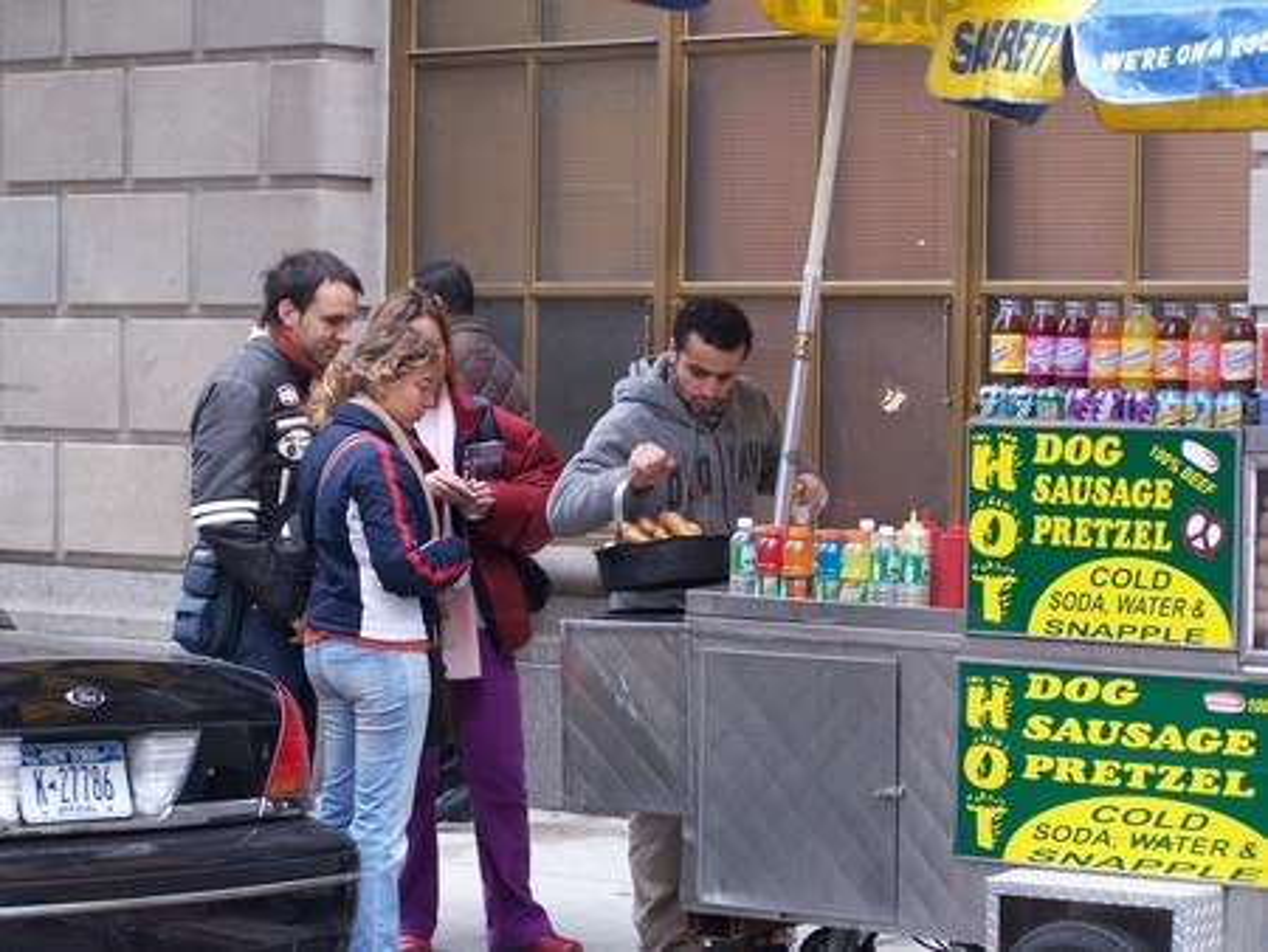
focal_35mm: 105
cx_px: 634
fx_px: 3848
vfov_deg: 14.1
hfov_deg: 18.7
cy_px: 476
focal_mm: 17.5
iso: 140
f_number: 3.2
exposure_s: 1/50
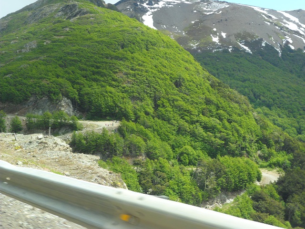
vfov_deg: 28.0
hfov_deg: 36.8
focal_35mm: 52
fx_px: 458
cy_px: 114
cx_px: 152
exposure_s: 1/180
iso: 80
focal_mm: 9.3
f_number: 5
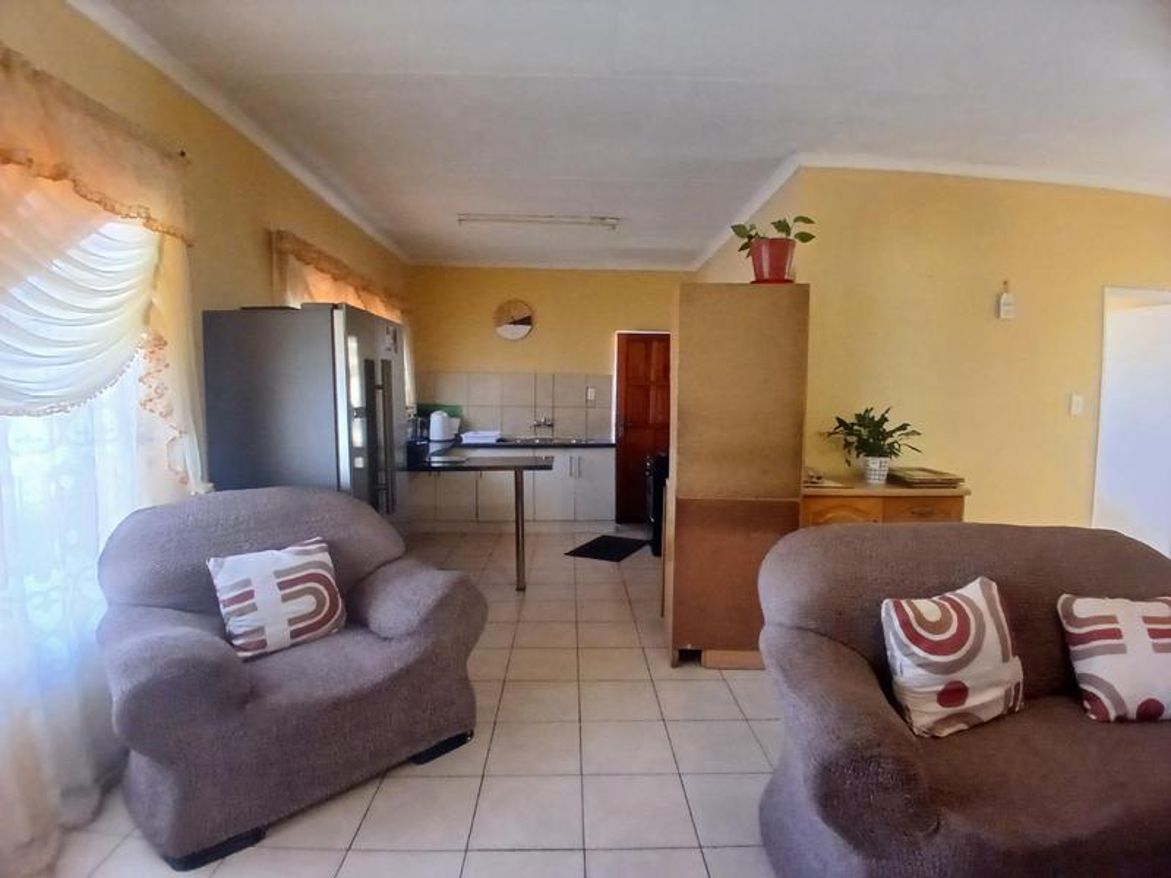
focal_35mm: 17
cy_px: 439
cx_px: 586
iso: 320
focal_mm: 1.4
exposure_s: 1/33
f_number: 2.2
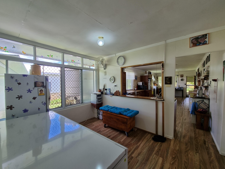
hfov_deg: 106.2
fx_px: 84
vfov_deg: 89.9
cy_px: 84
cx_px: 112
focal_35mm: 13
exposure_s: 1/100
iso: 50
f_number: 2.2
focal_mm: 2.2
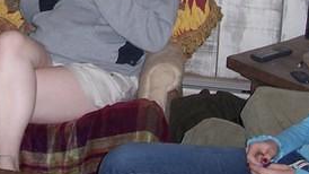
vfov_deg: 12.4
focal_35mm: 94
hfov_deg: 22.1
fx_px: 770
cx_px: 19
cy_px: -72
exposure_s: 1/60
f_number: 2.8
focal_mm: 5.6
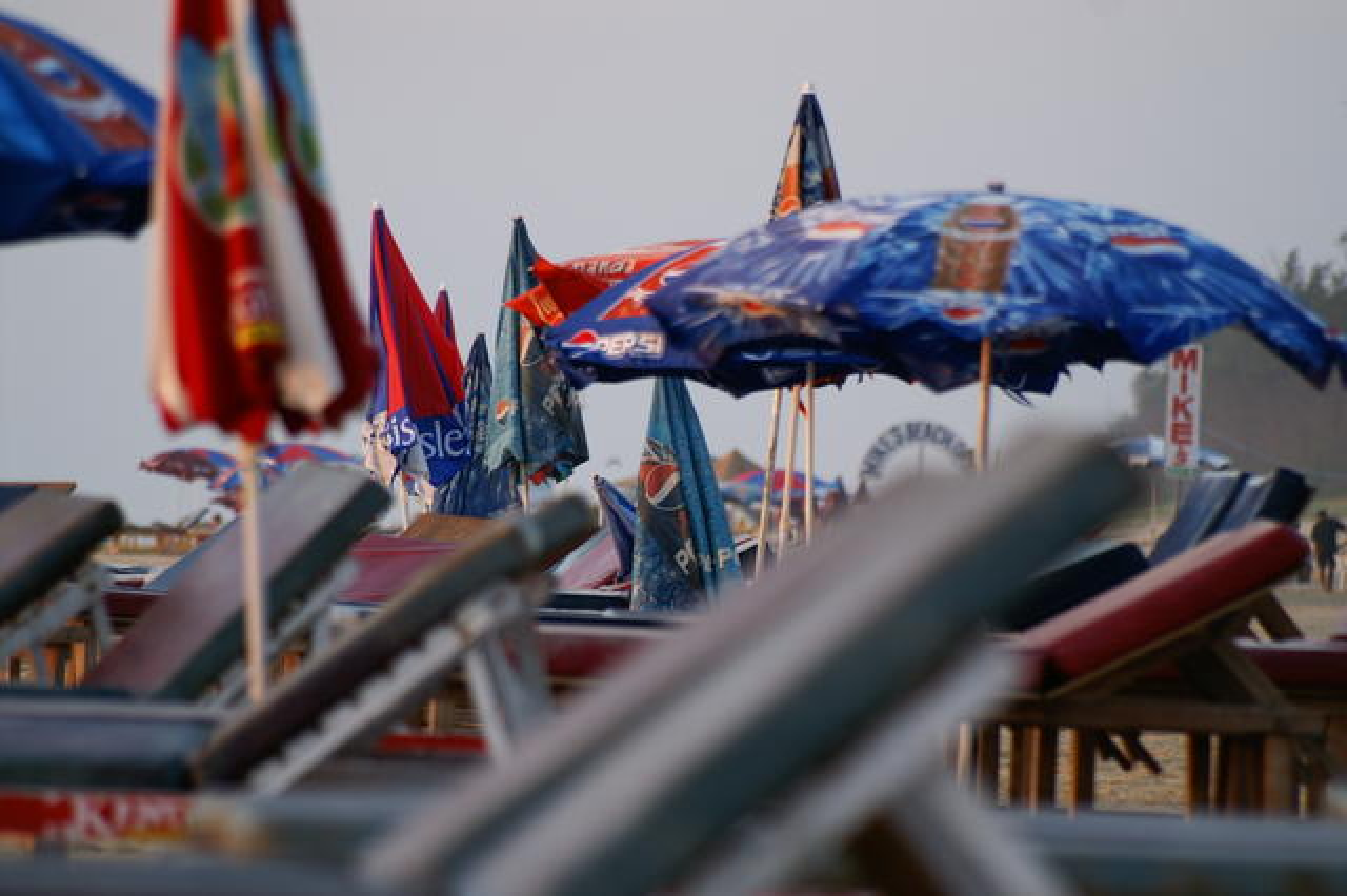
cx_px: 674
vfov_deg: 3.7
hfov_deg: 5.5
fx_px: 14023
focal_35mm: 375
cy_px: 448
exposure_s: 1/160
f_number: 5.6
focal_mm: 250
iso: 200
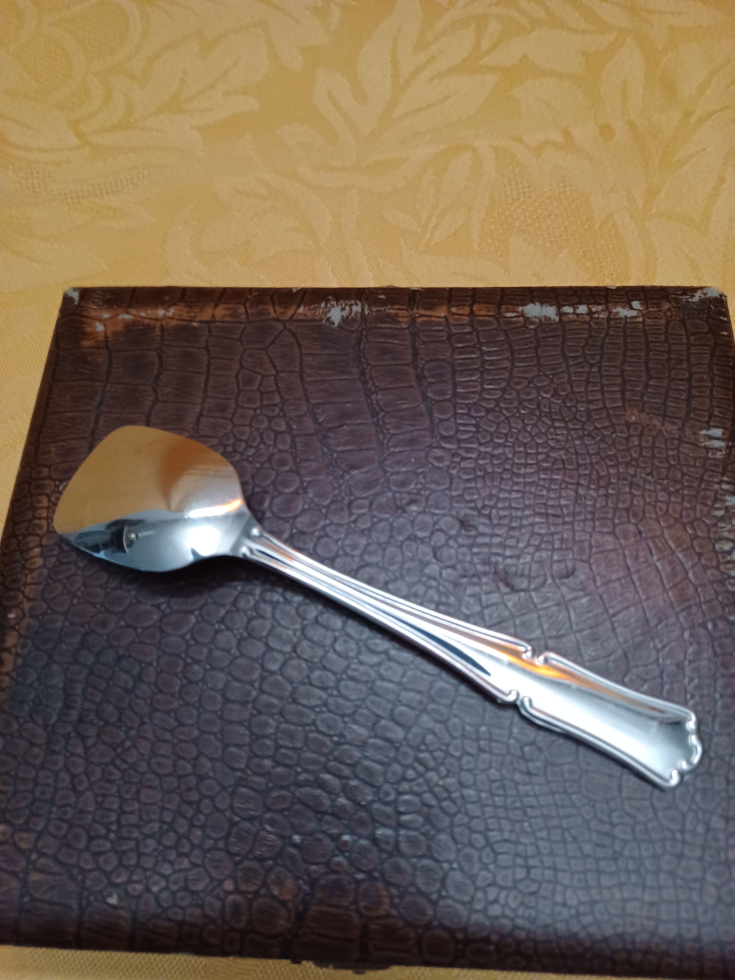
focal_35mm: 25
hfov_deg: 54.9
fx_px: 708
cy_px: 490
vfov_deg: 69.4
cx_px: 368
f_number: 1.8
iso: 1000
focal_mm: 4.6
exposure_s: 1/20
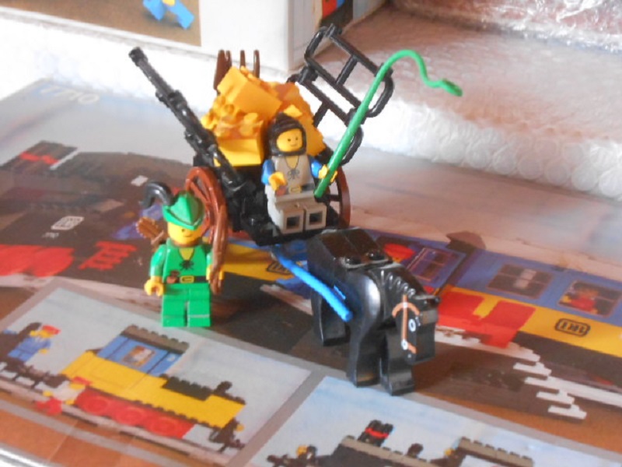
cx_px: 311
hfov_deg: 24.1
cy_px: 234
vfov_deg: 18.2
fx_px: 1455
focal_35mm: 81
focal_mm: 14.5
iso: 800
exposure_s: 1/3
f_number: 6.6
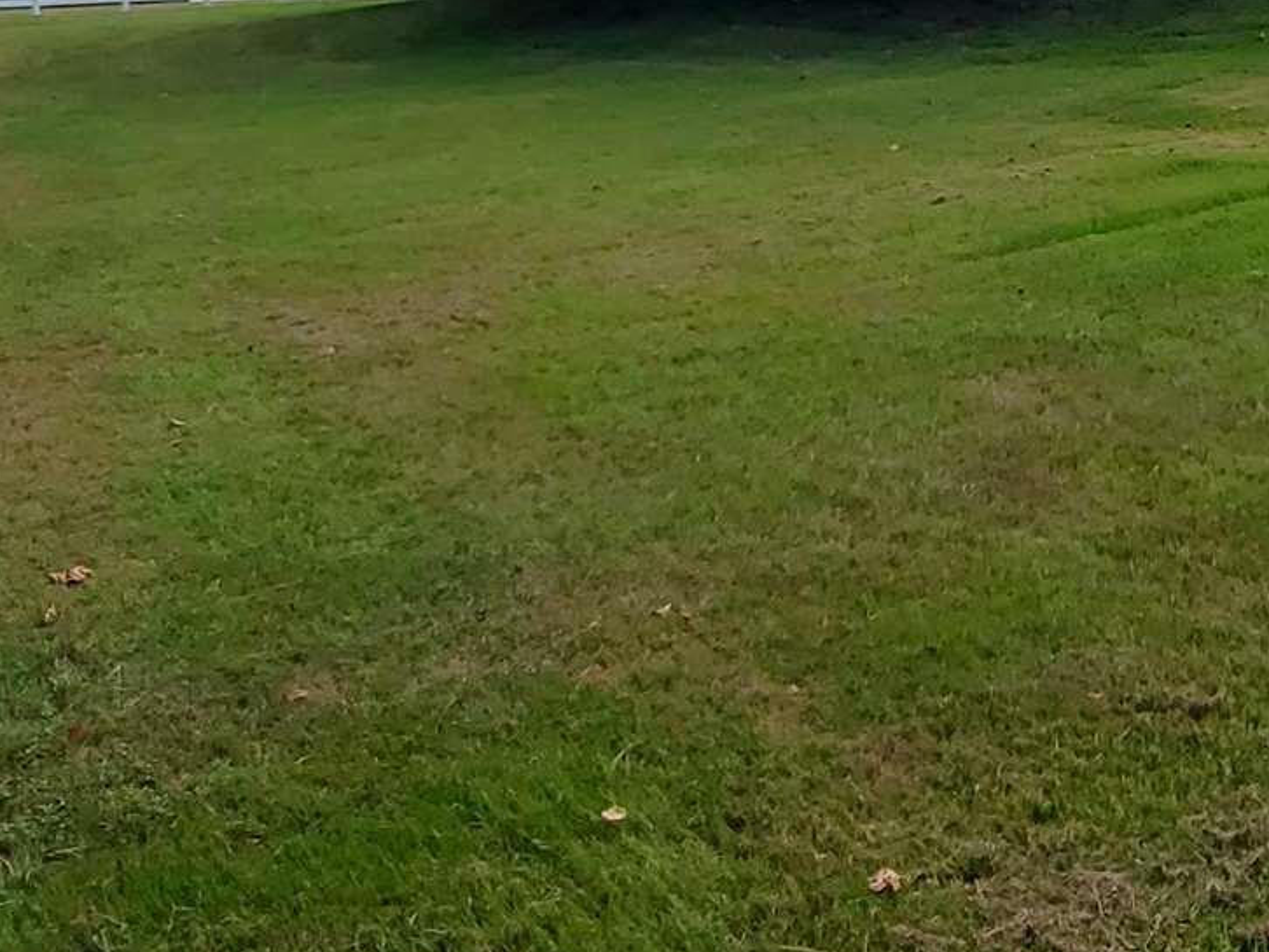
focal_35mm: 55
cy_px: -7
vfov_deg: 25.2
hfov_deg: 34.1
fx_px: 2017
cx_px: 965
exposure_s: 1/803
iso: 50
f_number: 2.2
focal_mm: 1.8
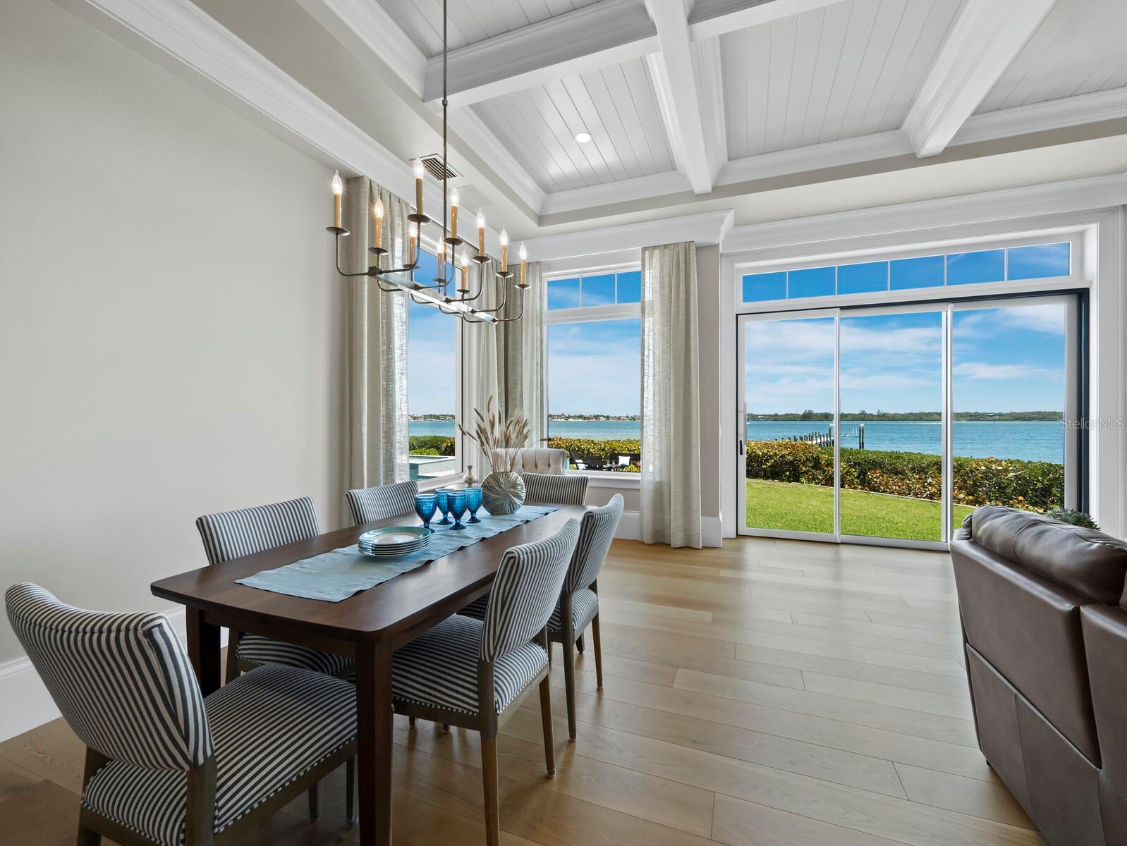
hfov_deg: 102.0
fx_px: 456
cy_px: 423
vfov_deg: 85.7
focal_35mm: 14
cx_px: 564
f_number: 11
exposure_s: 1/20
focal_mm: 7
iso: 400
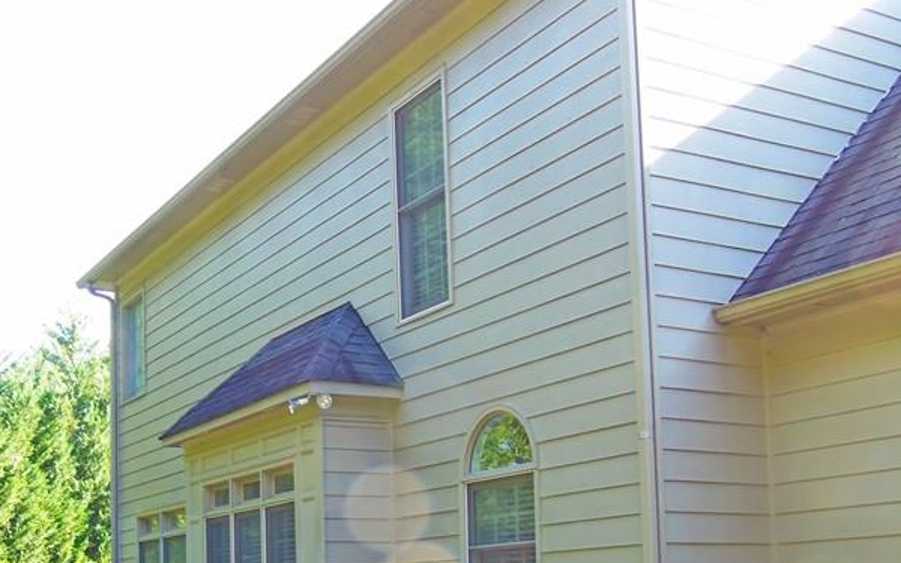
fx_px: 1154
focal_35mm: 47
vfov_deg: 26.2
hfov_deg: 42.4
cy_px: 542
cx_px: 342
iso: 64
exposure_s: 1/40
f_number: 3.2
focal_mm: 4.7
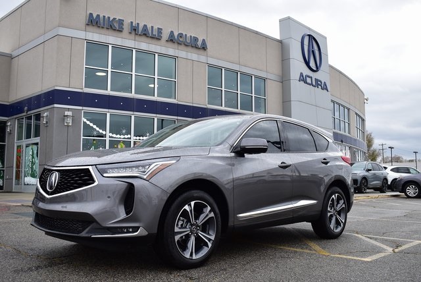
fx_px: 421
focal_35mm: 36
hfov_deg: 53.1
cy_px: 141
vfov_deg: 36.9
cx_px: 210
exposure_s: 1/160
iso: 100
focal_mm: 24
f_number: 6.3
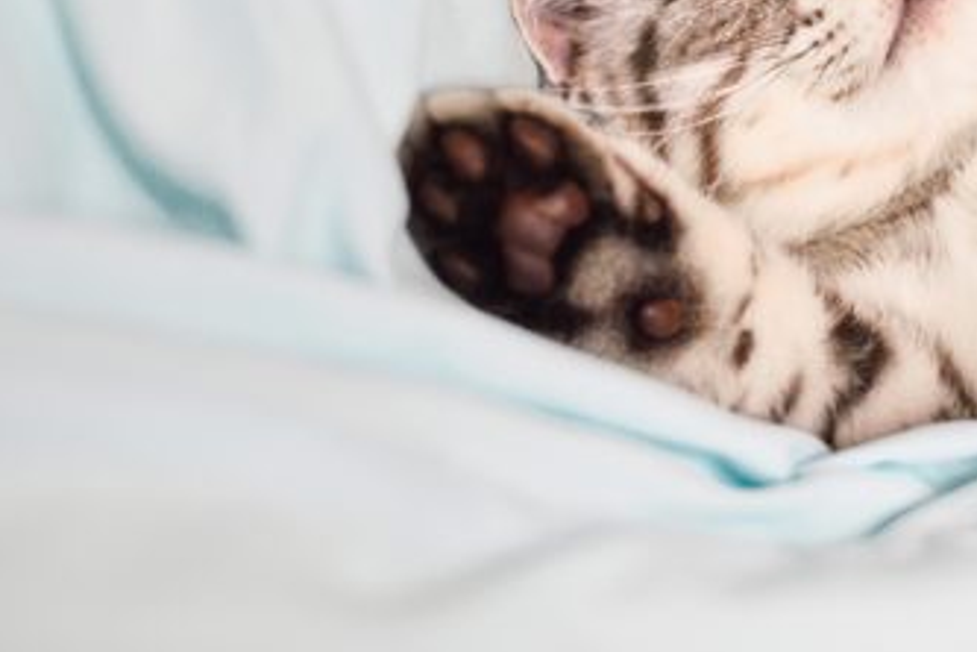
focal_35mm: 105
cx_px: 807
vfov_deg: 12.9
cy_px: -1
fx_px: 2849
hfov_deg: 19.2
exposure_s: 1/60
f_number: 2
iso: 1000
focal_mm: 50
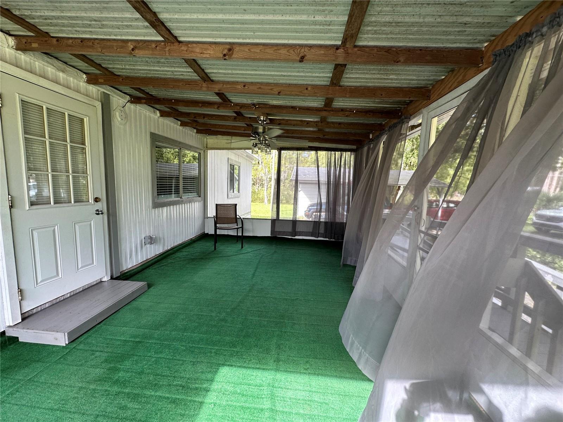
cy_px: 211
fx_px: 228
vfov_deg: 85.7
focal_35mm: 14
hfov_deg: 102.1
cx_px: 282
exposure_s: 1/99
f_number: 2.2
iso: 80
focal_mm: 2.22
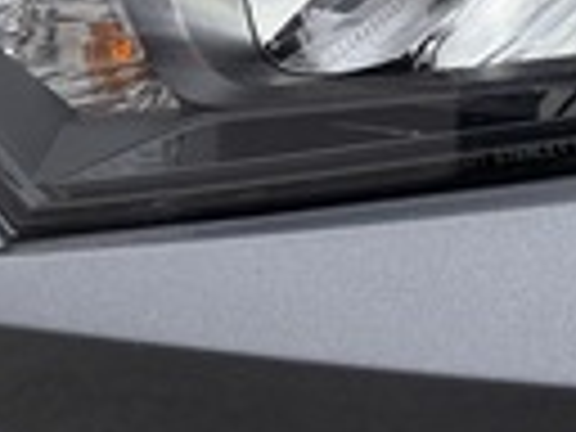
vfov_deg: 16.0
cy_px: -205
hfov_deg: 22.5
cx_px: 500
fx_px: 1414
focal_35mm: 85
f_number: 1.6
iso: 50
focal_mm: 5.96
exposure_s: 1/831
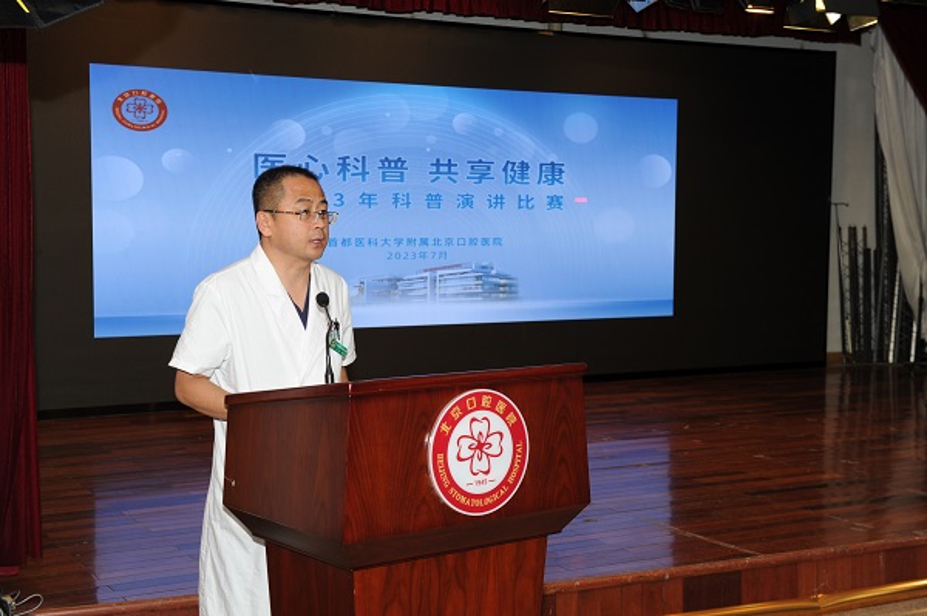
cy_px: 308
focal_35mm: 55
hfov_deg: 36.3
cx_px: 464
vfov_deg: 24.6
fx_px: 1415
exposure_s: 1/125
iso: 1000
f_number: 7.1
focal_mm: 55
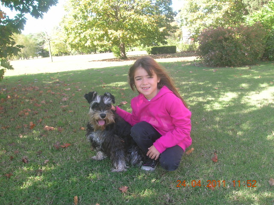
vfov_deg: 41.7
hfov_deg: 54.0
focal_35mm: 34
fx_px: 269
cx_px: 137
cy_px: 102
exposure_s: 1/36.5
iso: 50
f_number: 4.9
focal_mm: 5.7
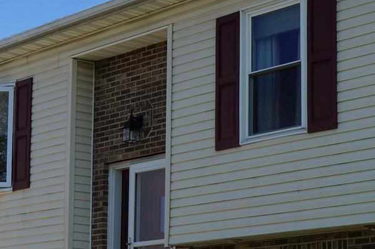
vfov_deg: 12.6
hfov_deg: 19.0
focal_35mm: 108
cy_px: 206
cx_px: 240
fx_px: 1121
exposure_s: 1/320
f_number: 13
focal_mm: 21
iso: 200
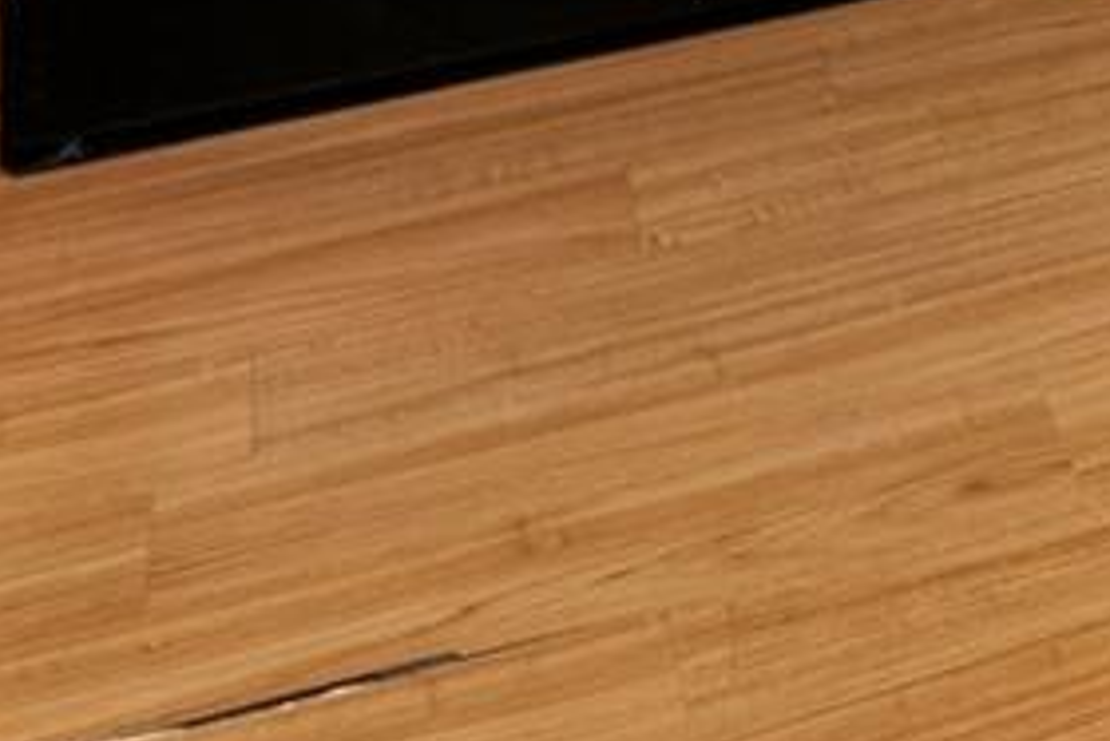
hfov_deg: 13.0
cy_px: -1603
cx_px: 2720
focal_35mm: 117
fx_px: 3609
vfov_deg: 9.1
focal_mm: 16
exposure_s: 1
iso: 200
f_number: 8
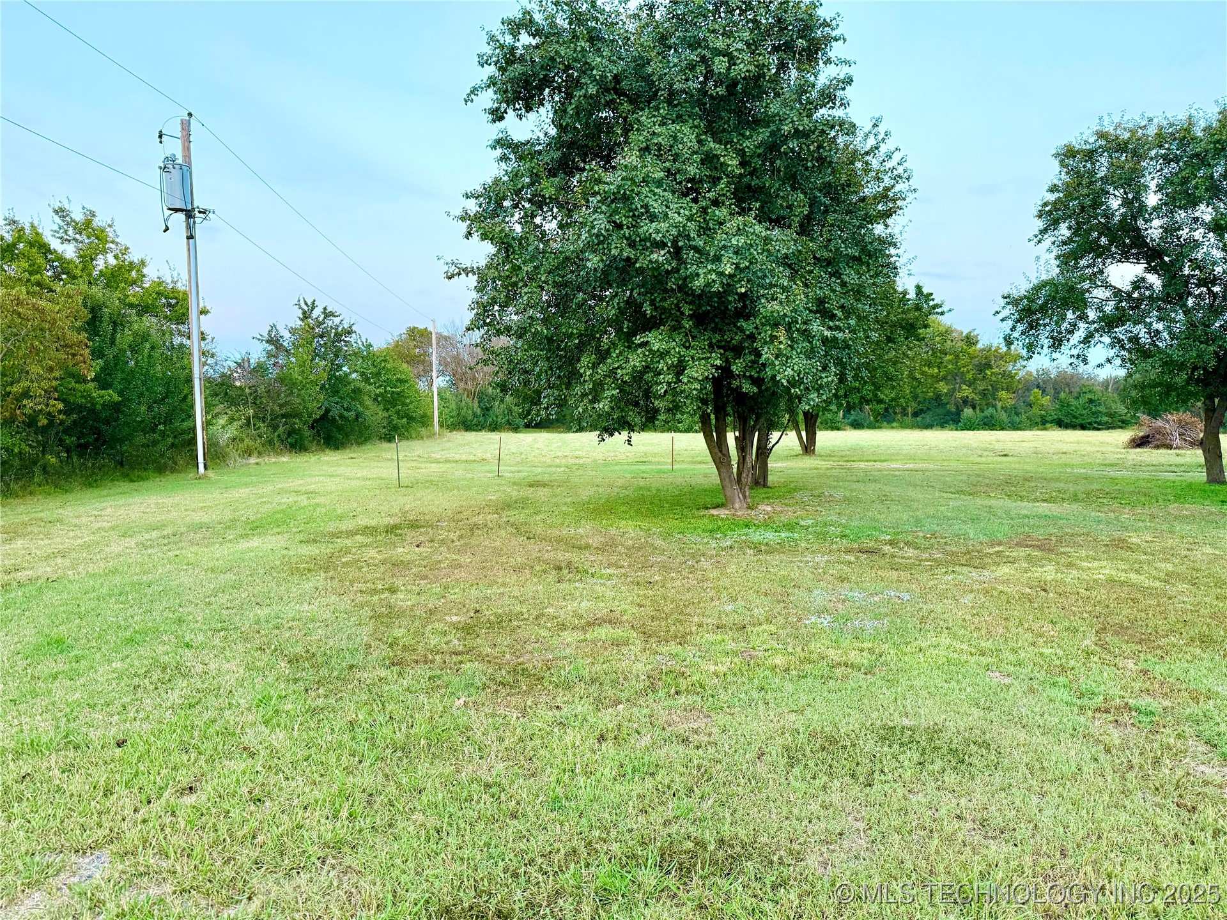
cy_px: 460
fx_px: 851
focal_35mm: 24
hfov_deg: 71.6
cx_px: 614
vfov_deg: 56.8
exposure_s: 1/60
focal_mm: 6.76
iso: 250
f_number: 1.78
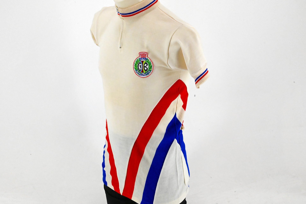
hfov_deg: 28.9
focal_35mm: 70
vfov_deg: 19.4
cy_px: 102
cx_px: 153
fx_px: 595
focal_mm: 70
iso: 22800
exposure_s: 1/640
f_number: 20
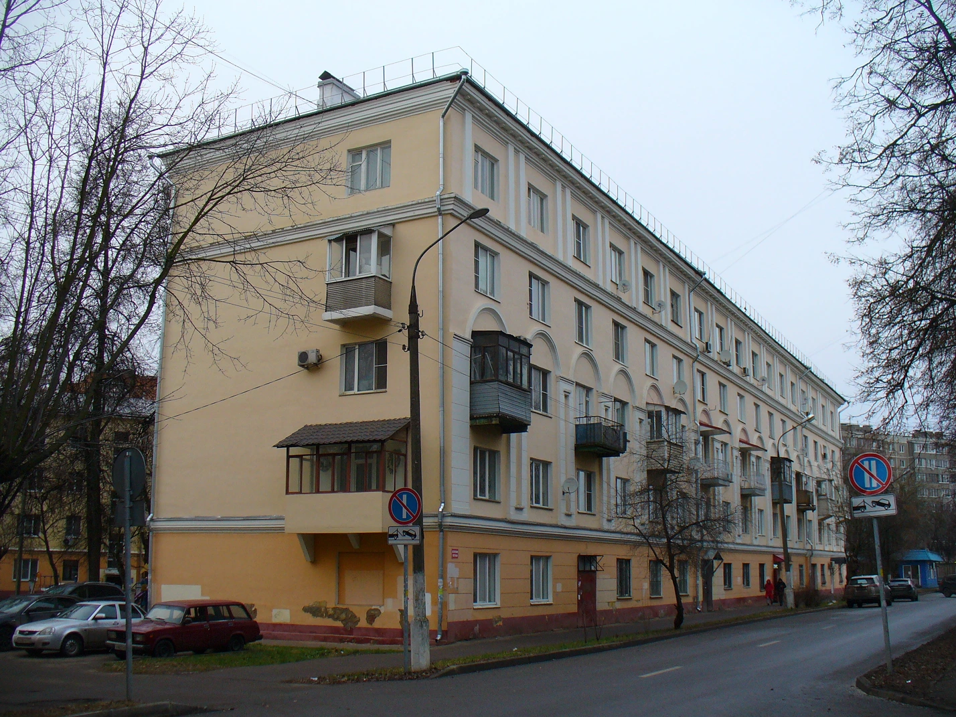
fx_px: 1022
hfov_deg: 50.1
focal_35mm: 37
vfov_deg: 38.7
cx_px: 478
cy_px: 358
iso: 80
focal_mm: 6.1
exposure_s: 1/125
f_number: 2.8
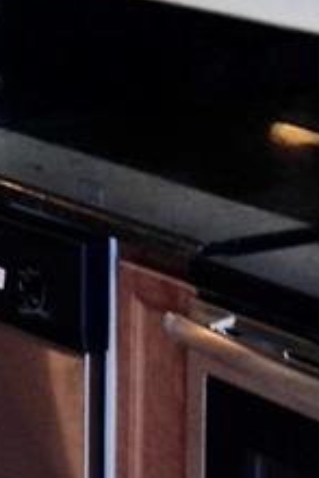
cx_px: 130
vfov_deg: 10.9
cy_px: -39
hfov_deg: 7.4
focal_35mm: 187
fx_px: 2481
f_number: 2.4
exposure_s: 1/20
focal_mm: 4.12
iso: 50
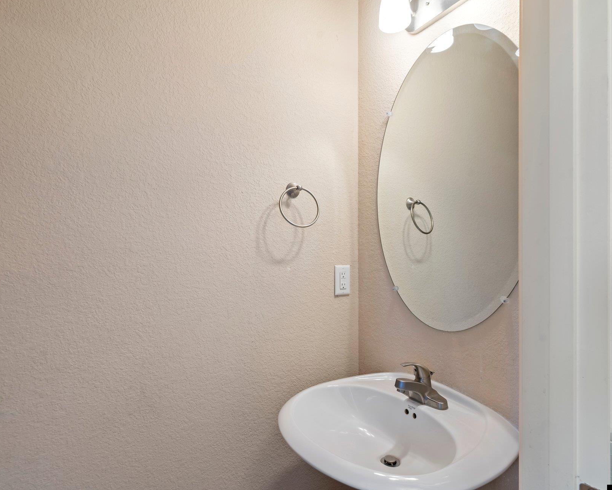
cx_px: 311
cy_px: 254
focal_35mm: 20
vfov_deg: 69.2
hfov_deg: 81.5
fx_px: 355
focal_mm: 16.5
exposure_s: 1/1.67
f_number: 9
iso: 400
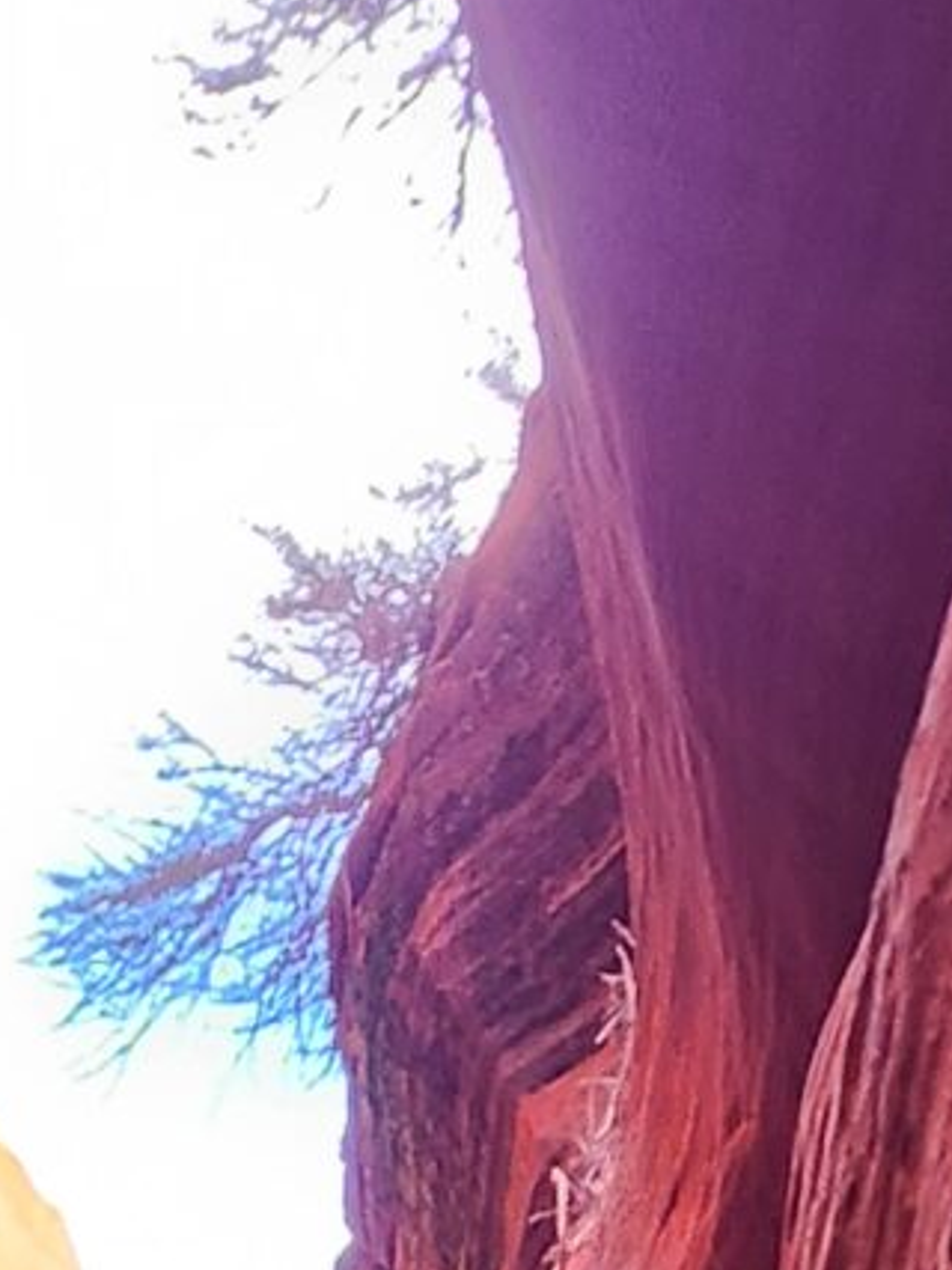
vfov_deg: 10.7
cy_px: 3617
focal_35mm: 138
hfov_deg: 10.7
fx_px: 5063
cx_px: 80
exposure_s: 1/120
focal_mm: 5.4
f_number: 1.8
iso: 250
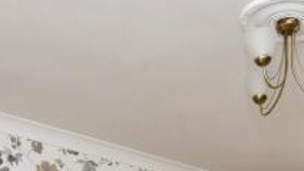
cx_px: 235
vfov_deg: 13.5
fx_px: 612
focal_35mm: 76
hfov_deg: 27.4
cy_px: 344
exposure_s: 1/60
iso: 800
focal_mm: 15
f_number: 14
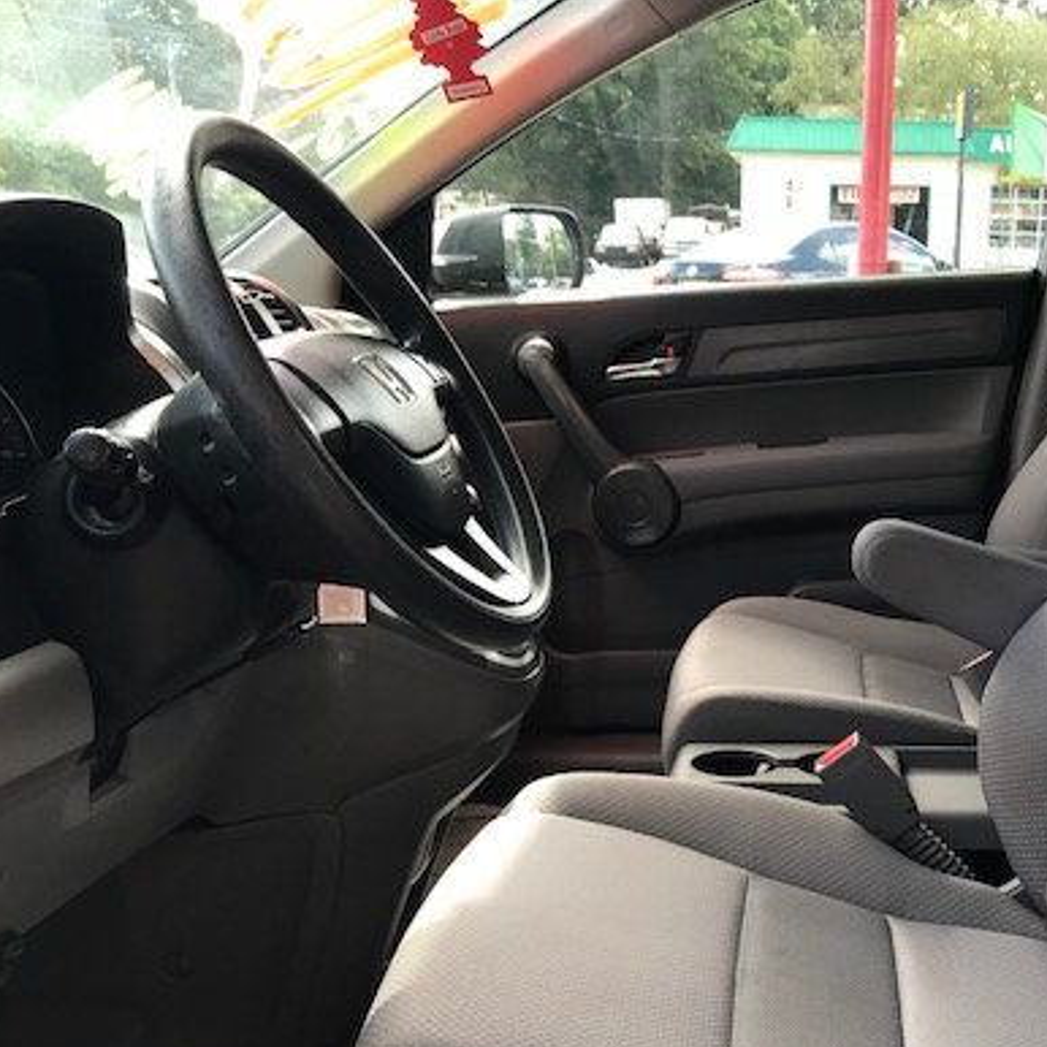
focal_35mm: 41
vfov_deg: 40.7
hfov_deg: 39.7
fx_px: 1403
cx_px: 803
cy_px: 648
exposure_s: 1/145
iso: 20
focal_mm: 3.99
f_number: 1.8
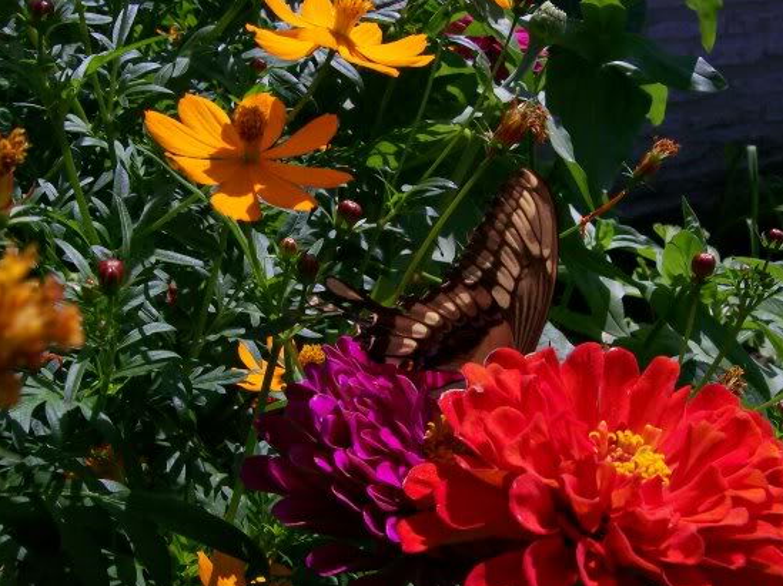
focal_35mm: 42
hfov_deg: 44.8
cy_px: 284
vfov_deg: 34.3
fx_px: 949
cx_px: 405
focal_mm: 6
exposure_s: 1/931
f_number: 4.8
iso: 80
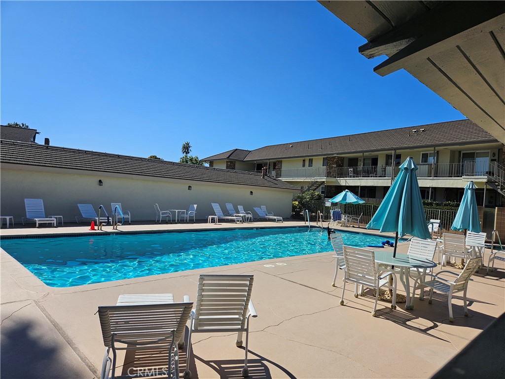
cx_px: 252
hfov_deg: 73.9
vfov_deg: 58.9
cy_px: 190
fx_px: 336
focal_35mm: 23
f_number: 1.8
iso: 25
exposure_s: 1/3100
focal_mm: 5.4
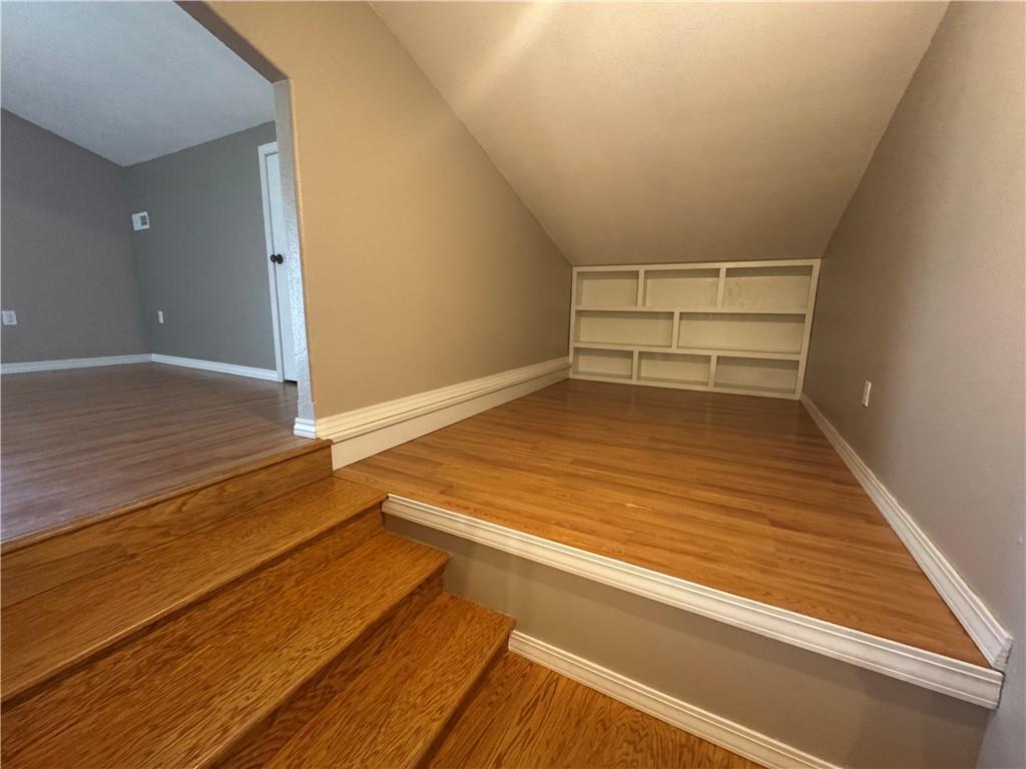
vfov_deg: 85.7
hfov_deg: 102.1
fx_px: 415
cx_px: 513
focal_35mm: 14
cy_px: 384
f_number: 2.2
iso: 1000
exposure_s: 1/60
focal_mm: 2.22
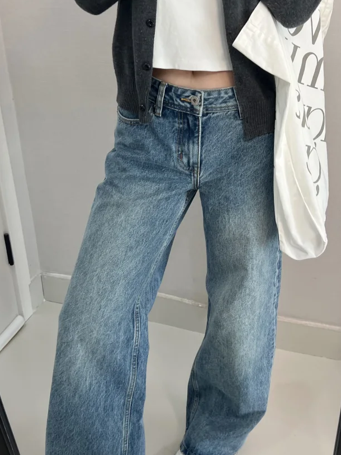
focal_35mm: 46
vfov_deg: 41.1
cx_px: 221
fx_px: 605
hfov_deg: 31.3
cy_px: 183
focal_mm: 5.7
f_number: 1.5
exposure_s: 1/121
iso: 100
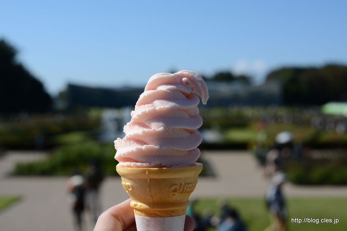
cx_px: 174
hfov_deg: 39.6
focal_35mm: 50
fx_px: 482
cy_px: 116
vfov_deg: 27.0
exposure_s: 1/400
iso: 125
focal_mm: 50
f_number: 8
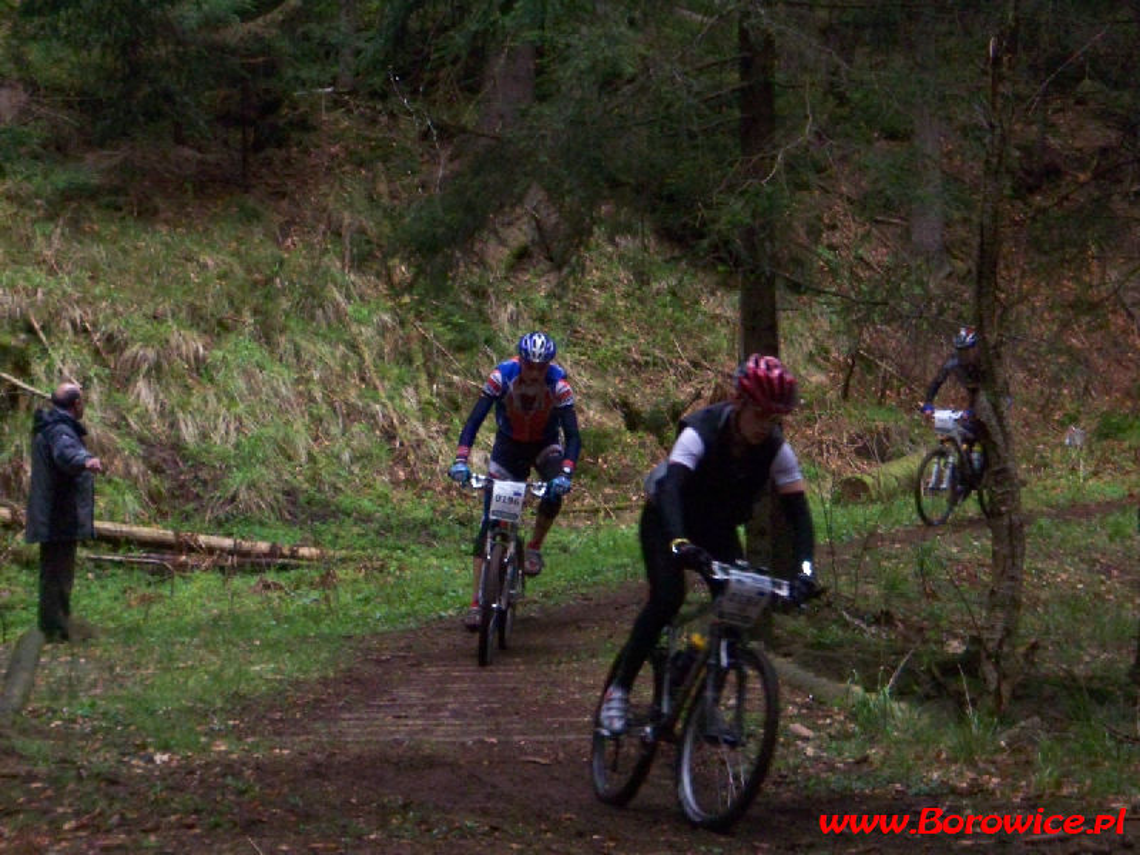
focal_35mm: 117
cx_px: 570
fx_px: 3853
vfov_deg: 12.7
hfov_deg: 16.8
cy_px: 428
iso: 400
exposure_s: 1/125
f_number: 4.4
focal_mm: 19.2
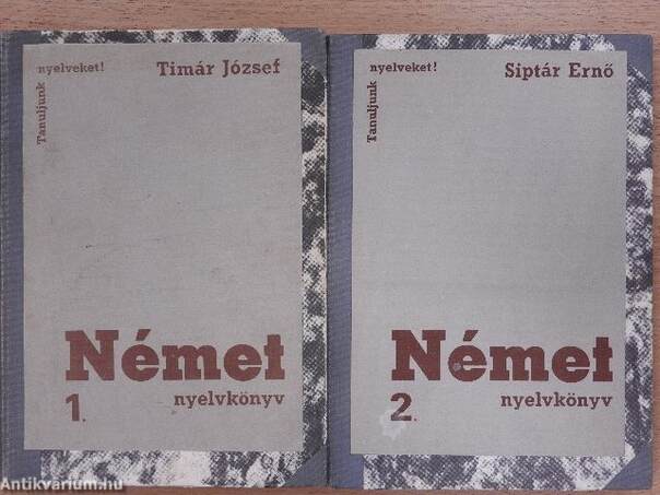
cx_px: 330
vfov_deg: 32.2
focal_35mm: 45
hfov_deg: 42.1
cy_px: 248
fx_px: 858
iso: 320
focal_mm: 8.1
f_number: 4
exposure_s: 1/80
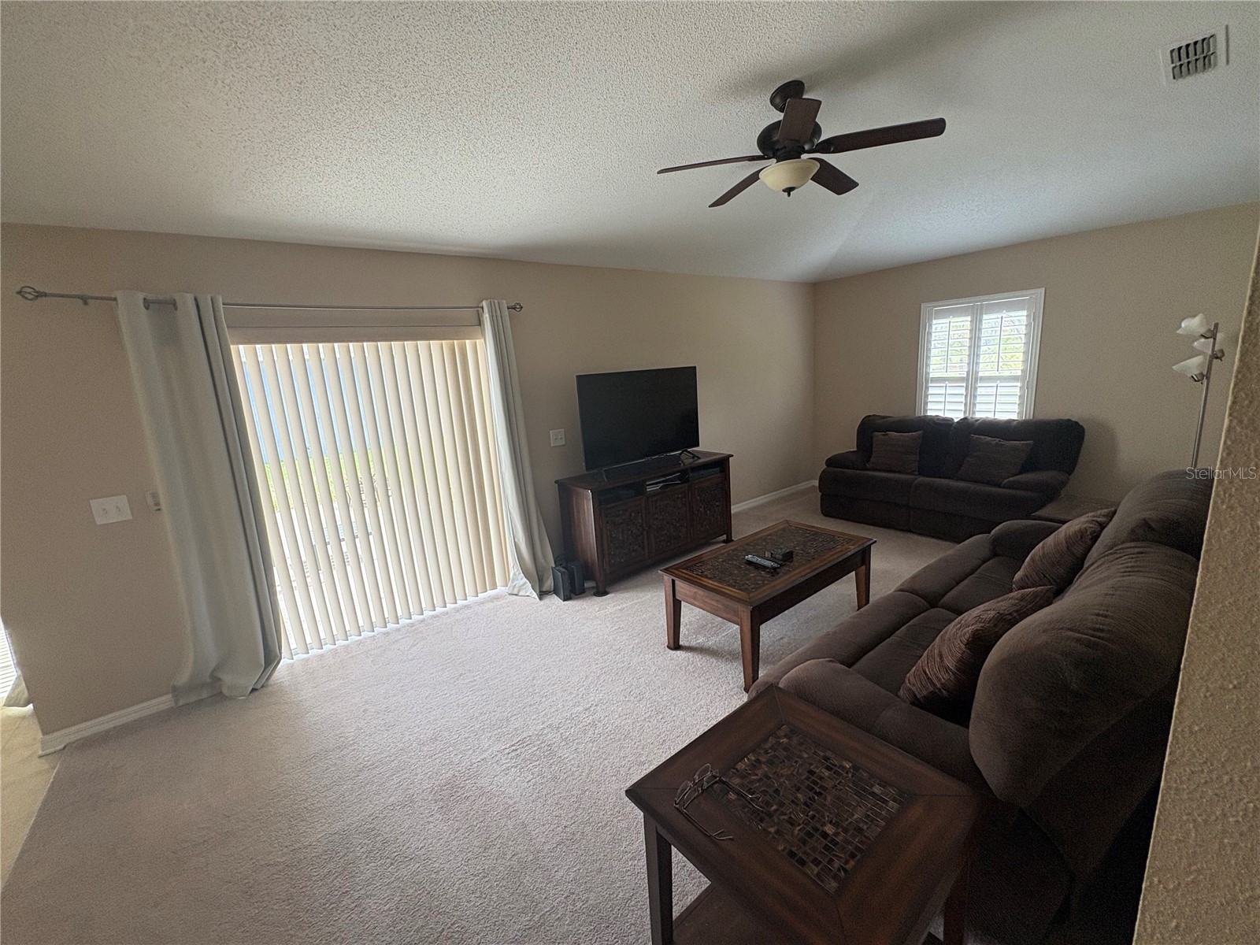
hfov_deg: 102.1
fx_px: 510
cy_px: 472
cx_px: 630
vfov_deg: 85.7
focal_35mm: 14
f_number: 2.2
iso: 100
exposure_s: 1/99
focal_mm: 2.22
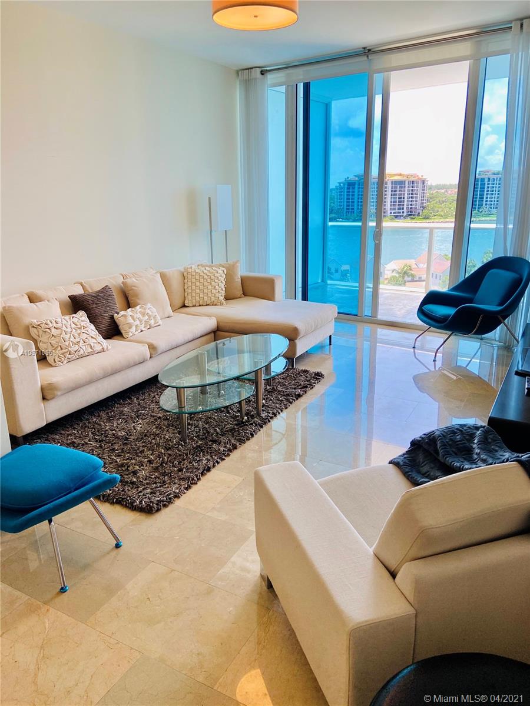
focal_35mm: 26
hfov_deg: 53.1
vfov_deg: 67.3
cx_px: 265
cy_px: 353
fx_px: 531
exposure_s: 1/177
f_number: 1.8
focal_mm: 4.25
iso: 32
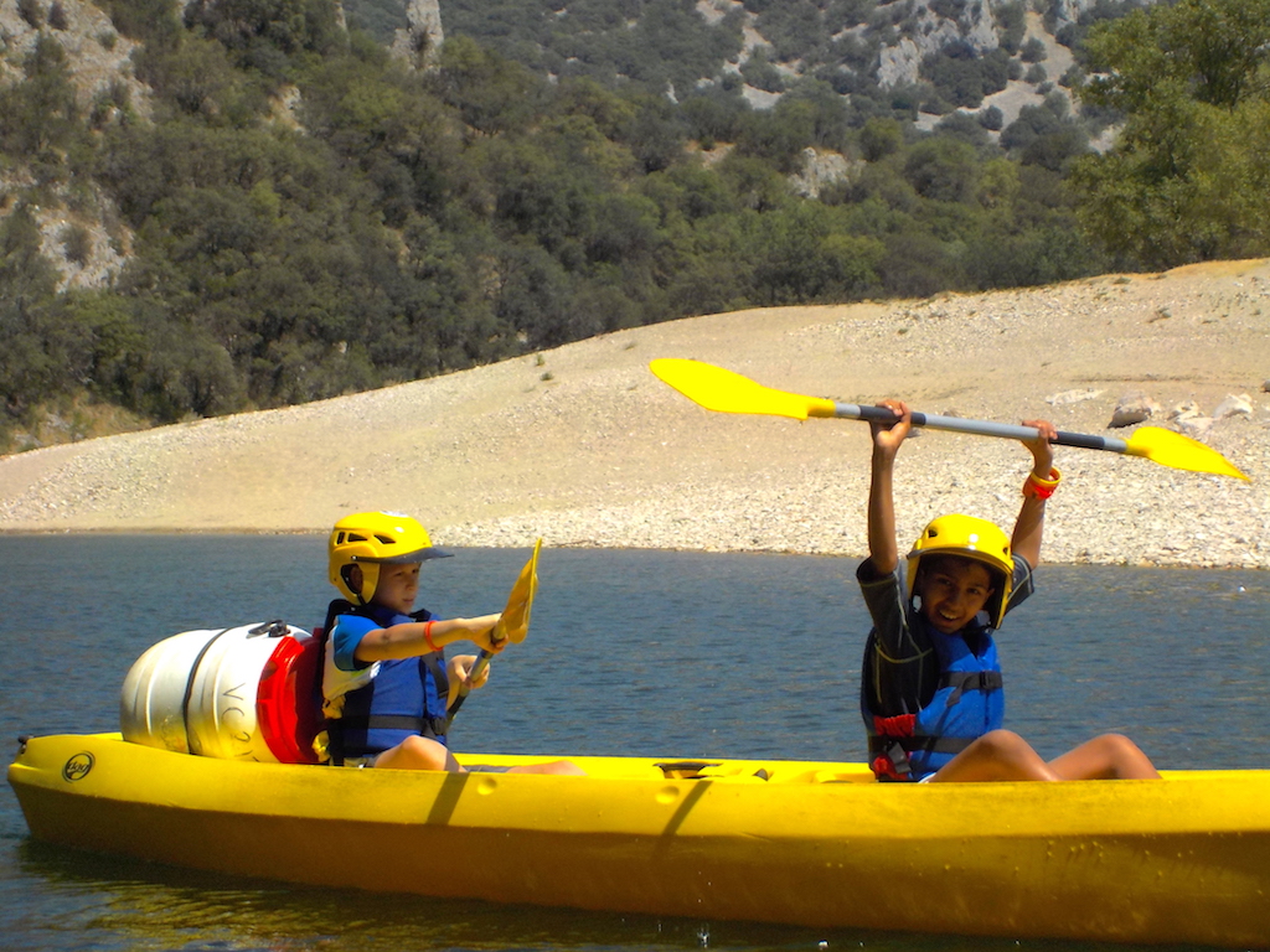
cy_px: 476
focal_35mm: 90
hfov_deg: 21.8
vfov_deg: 16.4
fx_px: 3302
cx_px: 635
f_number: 5.9
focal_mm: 12.3
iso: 125
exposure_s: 1/800
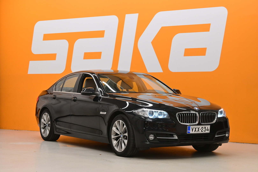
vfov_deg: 18.9
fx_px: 516
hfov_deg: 28.1
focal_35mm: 72
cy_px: 86
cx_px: 129
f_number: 9
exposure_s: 1/60
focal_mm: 48
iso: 1250
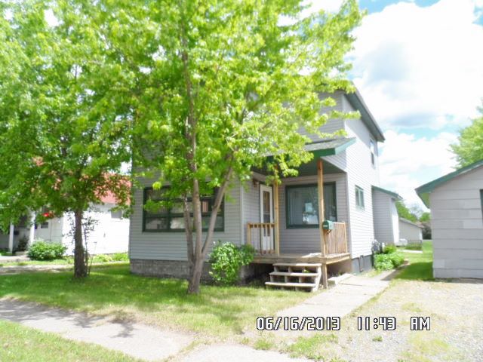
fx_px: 335
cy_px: 181
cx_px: 242
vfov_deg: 56.8
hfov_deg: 71.6
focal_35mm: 24
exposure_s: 1/500
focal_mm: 4
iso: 80
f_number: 3.2
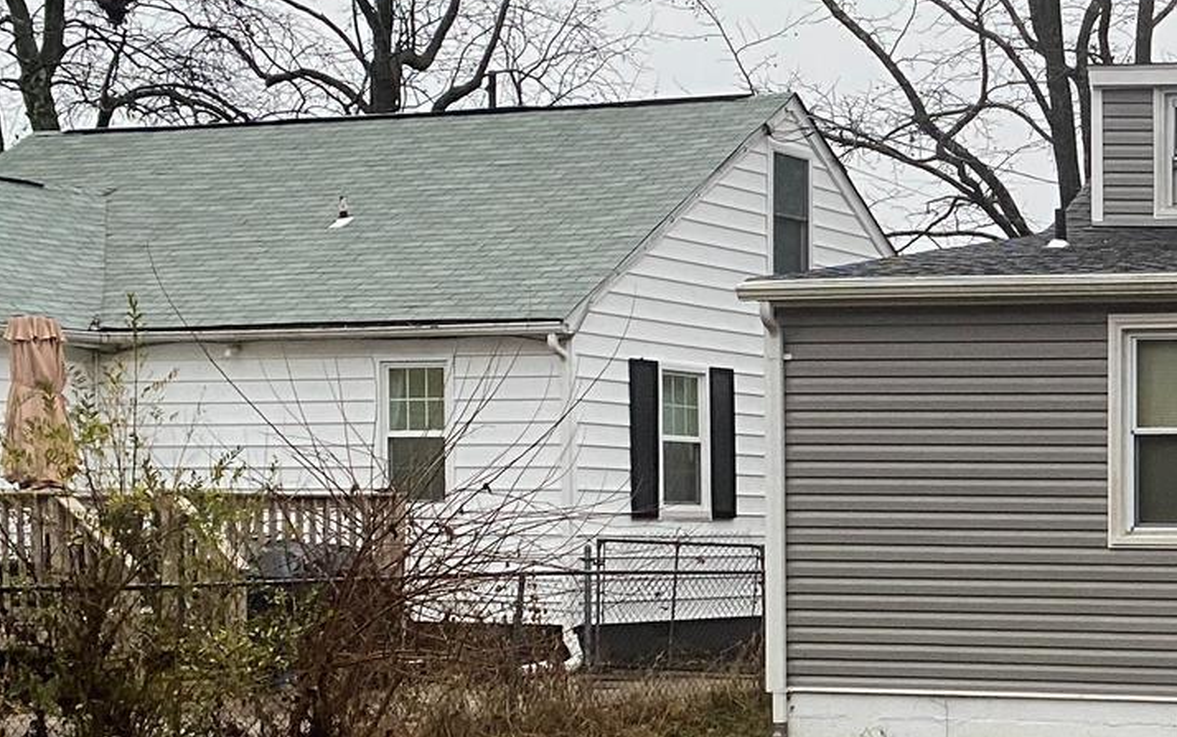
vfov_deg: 16.3
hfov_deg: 23.6
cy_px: 661
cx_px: 1446
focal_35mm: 79
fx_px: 2535
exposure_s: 1/70
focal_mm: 4.25
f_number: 1.8
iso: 125
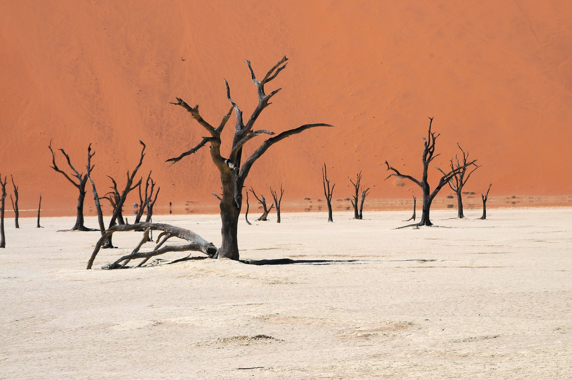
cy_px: 190
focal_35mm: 188
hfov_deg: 11.0
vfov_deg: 7.3
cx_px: 286
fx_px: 2976
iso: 400
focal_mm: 125
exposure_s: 1/800
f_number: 14
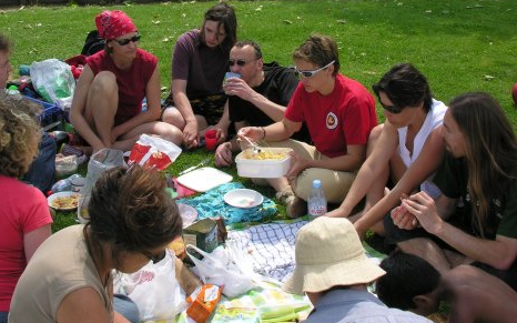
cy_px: 99
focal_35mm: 51
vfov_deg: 25.2
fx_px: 718
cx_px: 242
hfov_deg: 39.6
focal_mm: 8.9
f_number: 6.3
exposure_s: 1/182
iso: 50
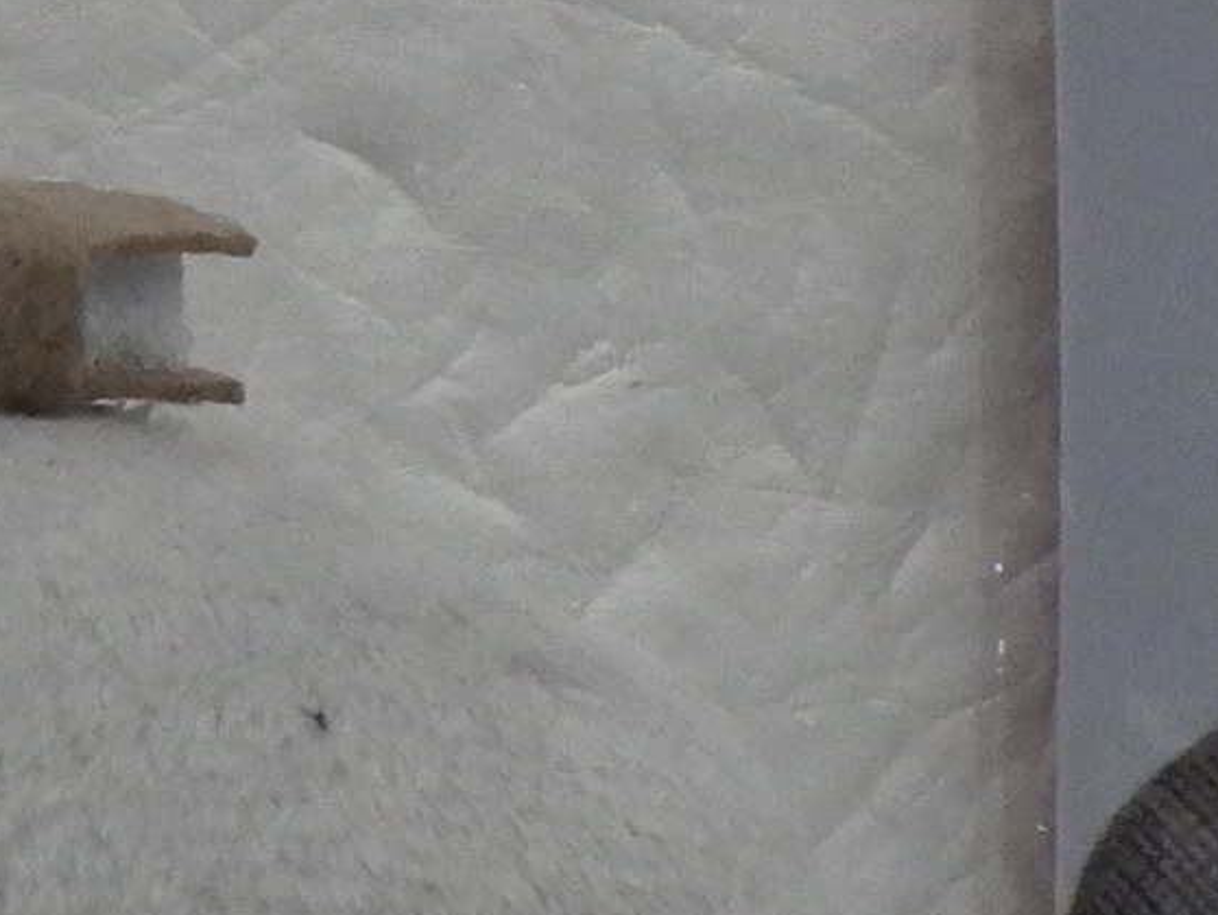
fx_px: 6442
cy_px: 39
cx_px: -991
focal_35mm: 183
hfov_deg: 10.2
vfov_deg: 8.1
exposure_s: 1/160
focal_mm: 5
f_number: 3.5
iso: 400
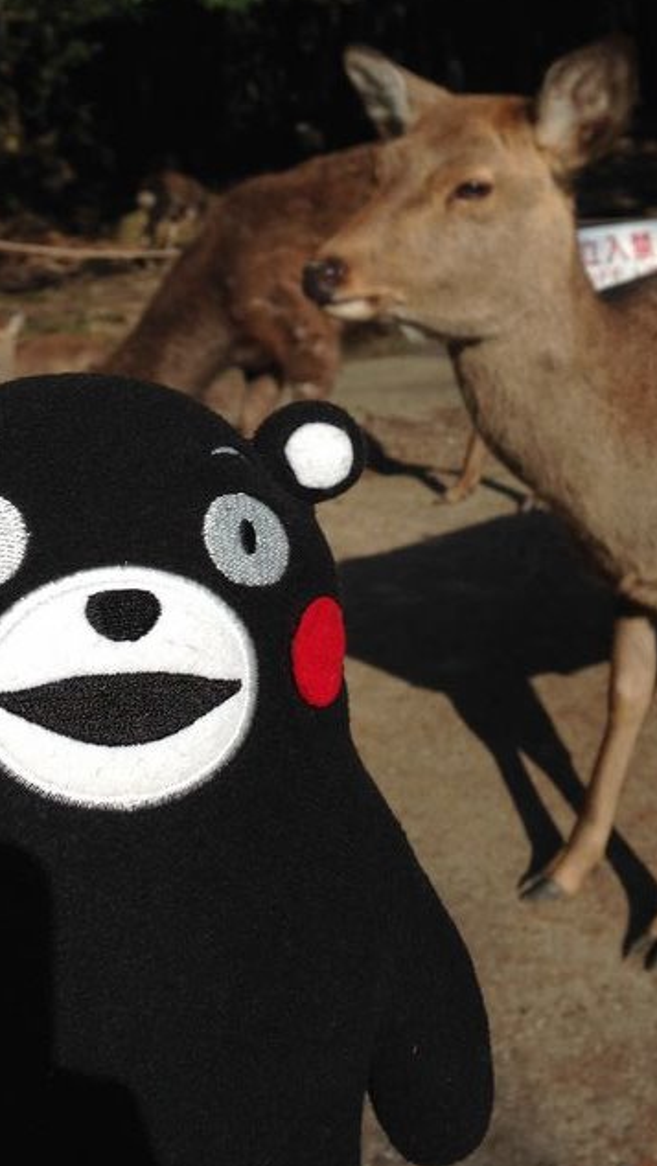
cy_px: 462
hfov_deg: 23.5
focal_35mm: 51
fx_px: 1578
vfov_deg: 40.4
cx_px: 380
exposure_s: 1/1808
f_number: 2.4
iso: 50
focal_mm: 4.12
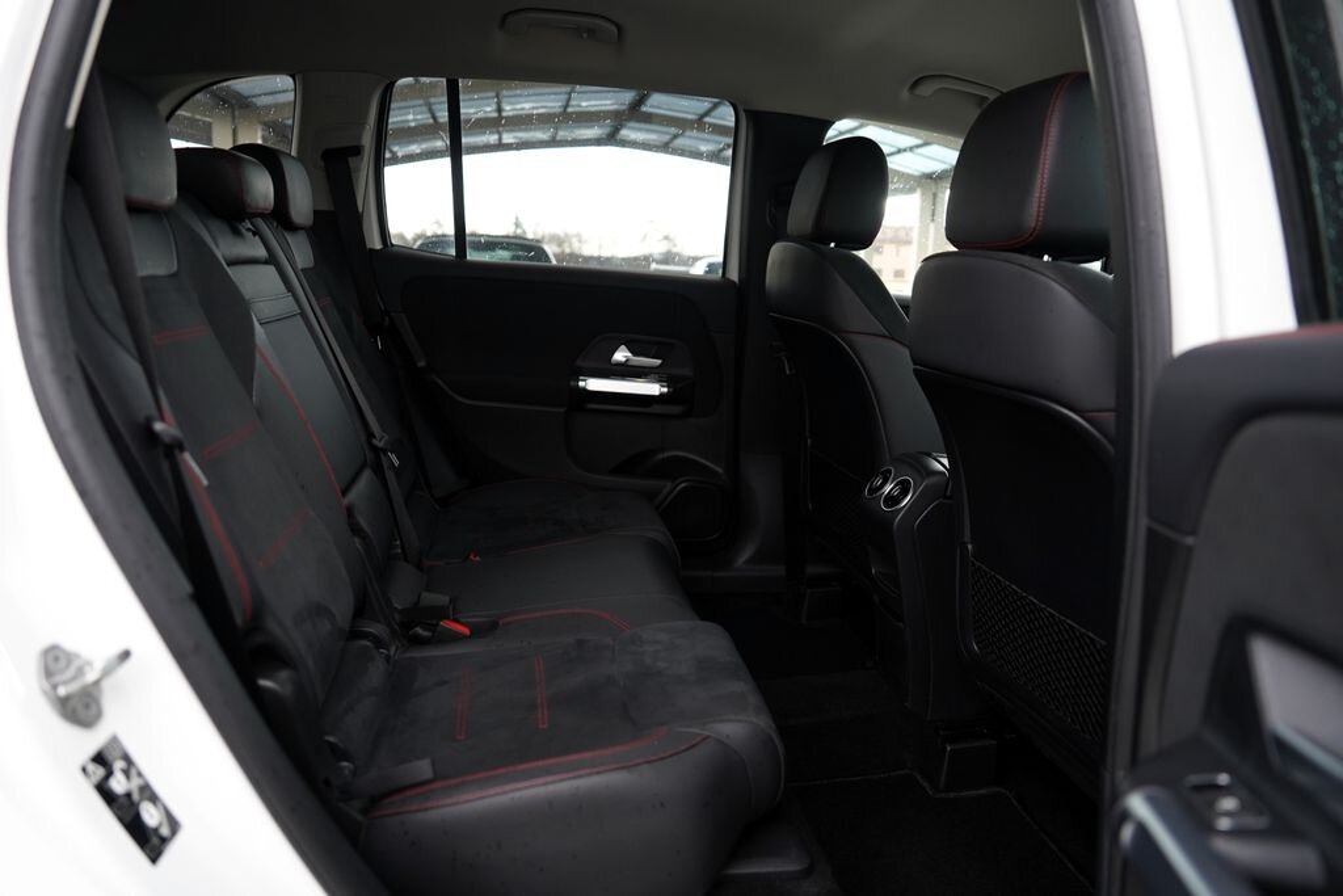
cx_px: 672
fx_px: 895
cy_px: 448
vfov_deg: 53.1
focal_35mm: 24
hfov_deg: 73.7
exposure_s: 1/30
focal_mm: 24
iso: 640
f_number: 2.8
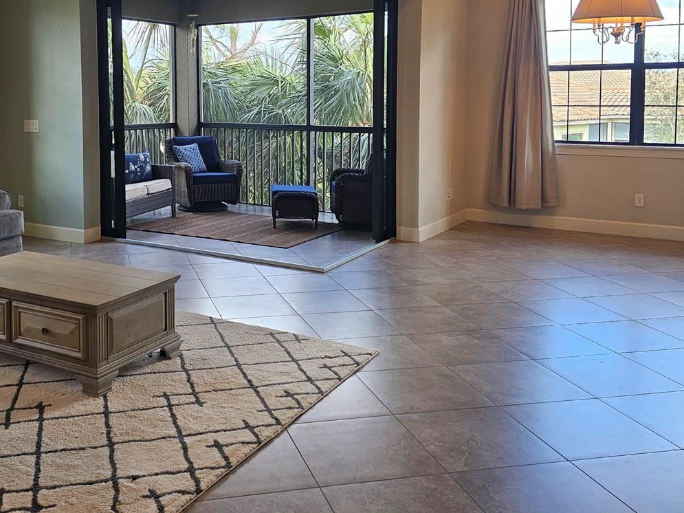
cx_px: 216
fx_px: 731
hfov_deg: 49.1
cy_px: 135
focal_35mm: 37
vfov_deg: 37.8
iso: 80
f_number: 1.7
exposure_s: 1/120
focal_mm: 6.3
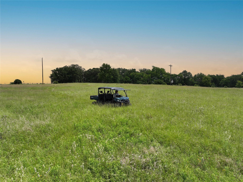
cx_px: 122
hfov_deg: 71.6
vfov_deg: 56.8
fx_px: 168
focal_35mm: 24
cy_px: 91
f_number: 2.8
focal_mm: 12.29
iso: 100
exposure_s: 1/3200
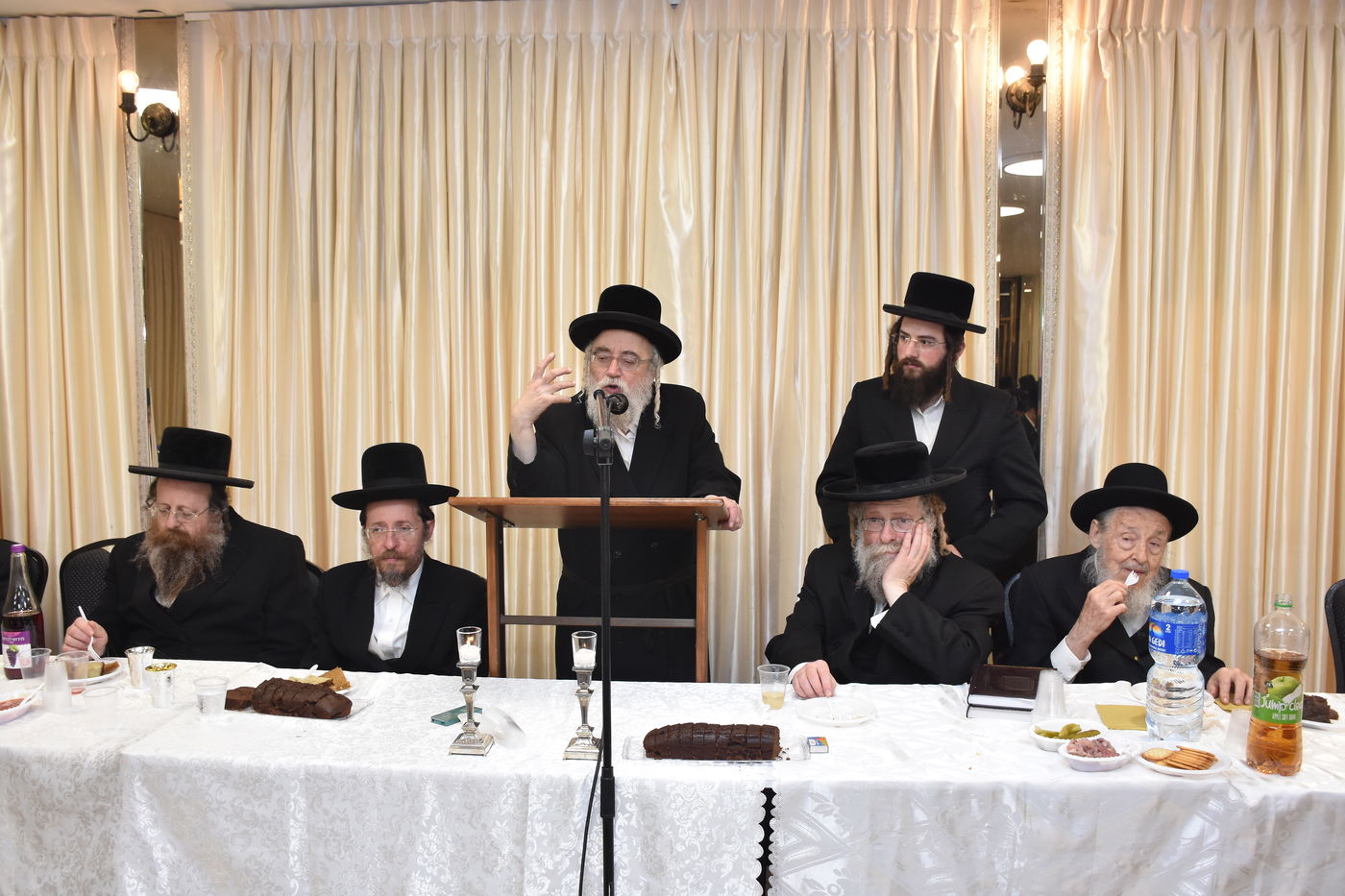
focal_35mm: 30
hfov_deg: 61.9
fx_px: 1121
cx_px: 672
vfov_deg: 43.6
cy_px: 448
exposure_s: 1/125
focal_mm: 20
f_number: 5.6
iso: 1000
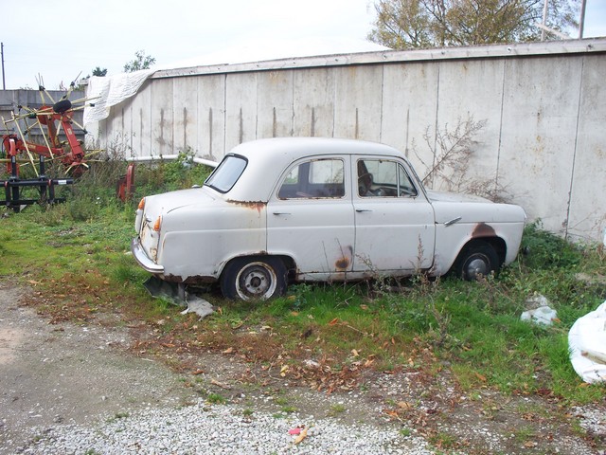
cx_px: 303
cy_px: 228
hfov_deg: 51.4
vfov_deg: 39.7
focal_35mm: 36
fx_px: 630
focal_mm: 7.54
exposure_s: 1/400
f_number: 2.8
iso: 80
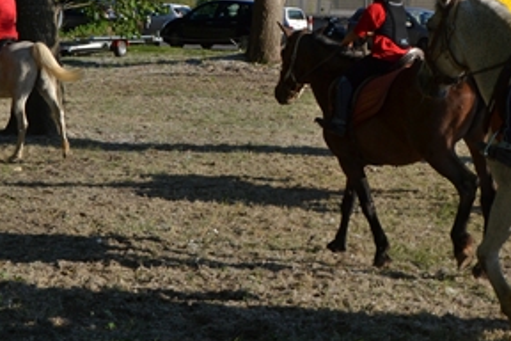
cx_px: 481
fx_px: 1419
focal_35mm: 100
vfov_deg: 13.6
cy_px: 74
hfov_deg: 19.9
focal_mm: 30
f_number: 13
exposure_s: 1/200
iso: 200
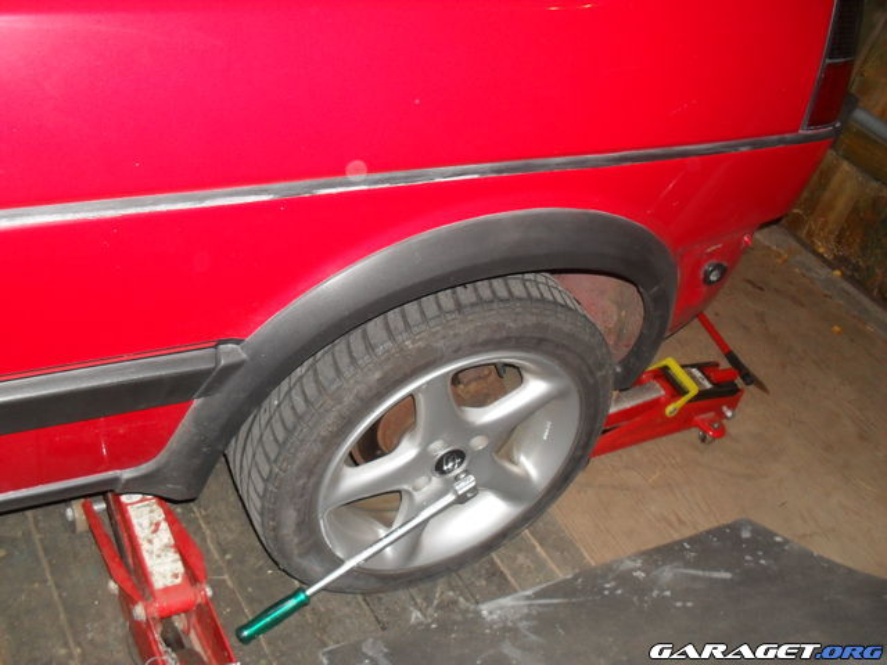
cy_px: 332
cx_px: 444
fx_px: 897
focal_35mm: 35
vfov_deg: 40.7
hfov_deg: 52.6
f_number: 3.2
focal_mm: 6.3
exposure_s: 1/45
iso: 200
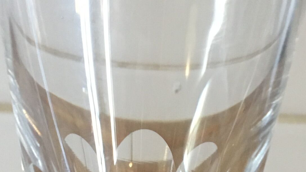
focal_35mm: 117
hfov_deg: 18.3
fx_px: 949
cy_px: 269
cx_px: 178
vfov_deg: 10.0
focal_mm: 4.15
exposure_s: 1/33
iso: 160
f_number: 2.2
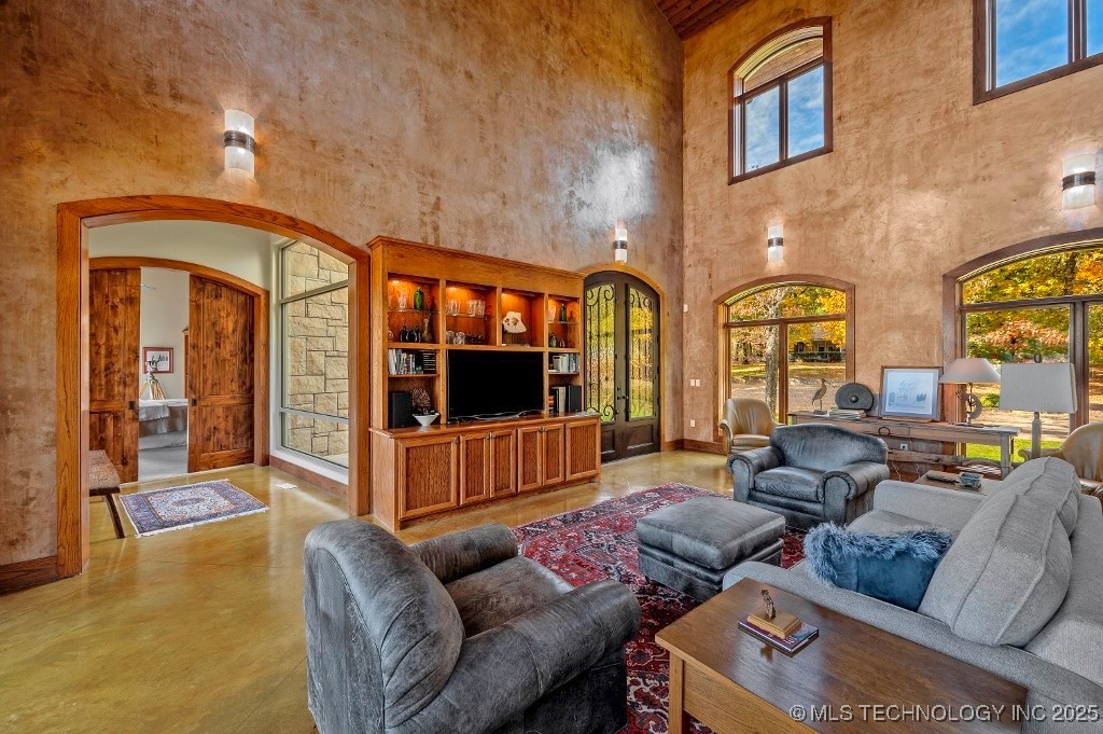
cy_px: 367
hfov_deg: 104.3
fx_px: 429
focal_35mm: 14
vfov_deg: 81.1
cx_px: 552
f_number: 8
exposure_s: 1/10
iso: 100
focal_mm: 14
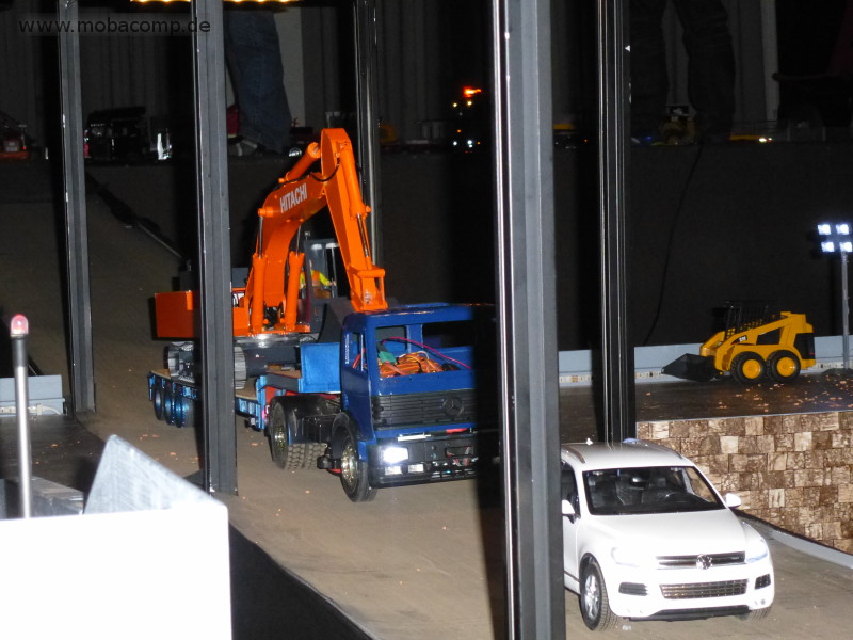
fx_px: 2193
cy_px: 320
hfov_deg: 22.0
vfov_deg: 16.6
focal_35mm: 89
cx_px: 426
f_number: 4.9
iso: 1000
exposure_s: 1/60
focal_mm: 16
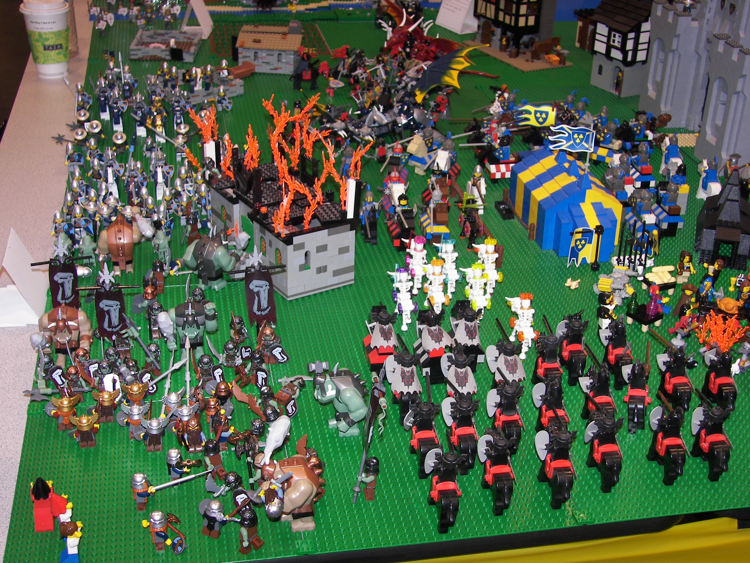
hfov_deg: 38.2
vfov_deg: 29.1
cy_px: 293
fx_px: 1083
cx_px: 384
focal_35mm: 50
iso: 64
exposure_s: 1/30
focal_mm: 8
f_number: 2.8
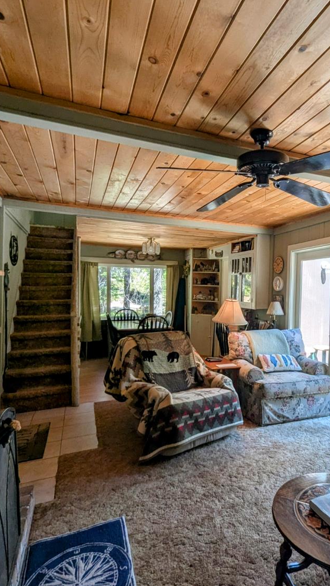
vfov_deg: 89.6
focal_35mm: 19
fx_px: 296
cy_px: 294
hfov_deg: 56.3
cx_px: 236
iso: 40
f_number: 2.2
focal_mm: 1.95
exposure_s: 1/98.7
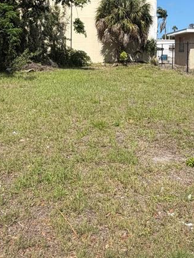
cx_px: 91
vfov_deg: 45.8
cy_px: 57
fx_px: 292
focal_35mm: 39
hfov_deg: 36.8
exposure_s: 1/809
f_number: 2.2
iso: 20
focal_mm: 2.22
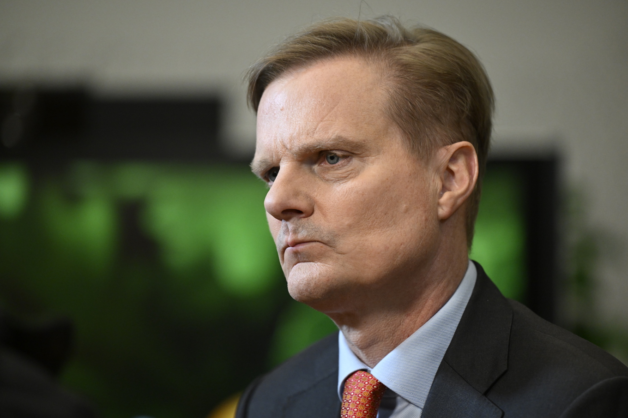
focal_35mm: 200
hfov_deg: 10.3
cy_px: 209
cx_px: 314
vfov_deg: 6.9
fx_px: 3488
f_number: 3.2
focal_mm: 200
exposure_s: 1/400
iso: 3200
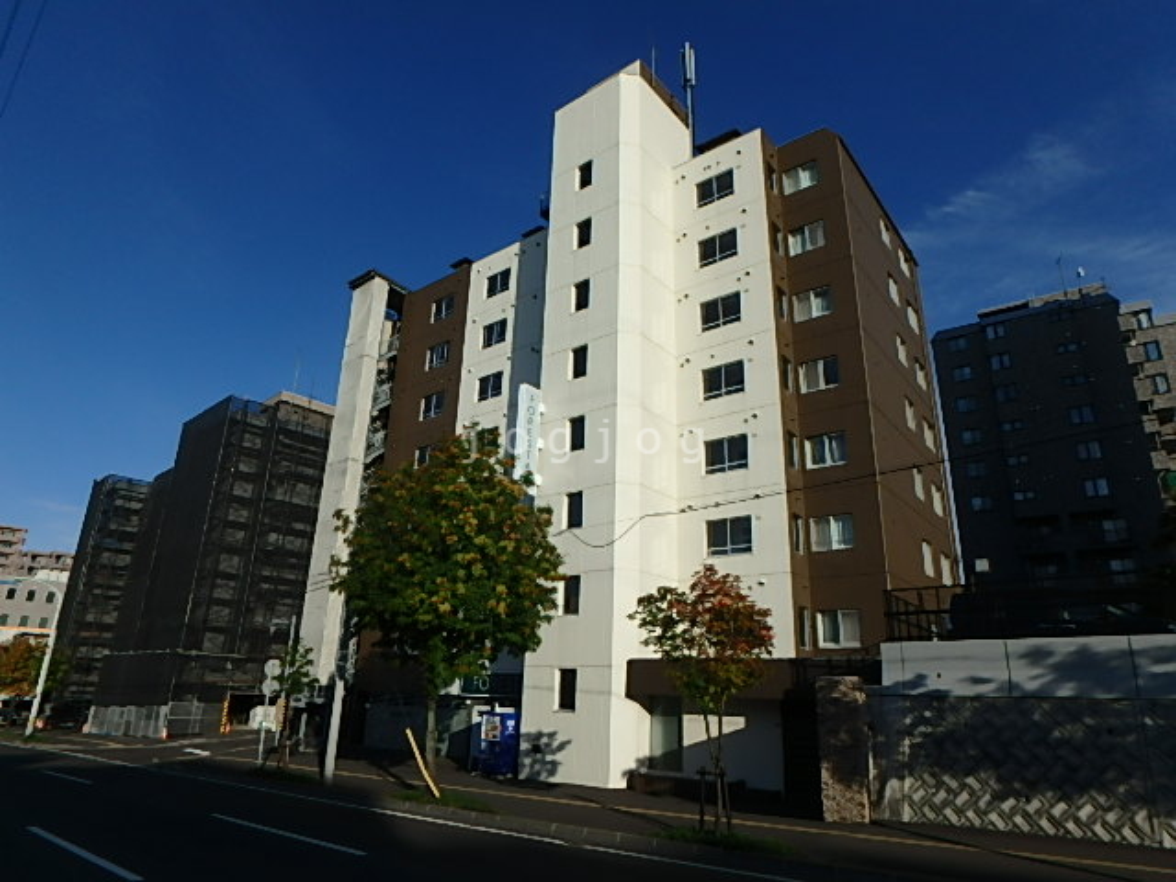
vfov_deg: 63.4
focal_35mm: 21
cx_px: 588
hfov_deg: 79.0
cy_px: 441
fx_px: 713
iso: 125
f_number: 6
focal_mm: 3.7
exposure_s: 1/800
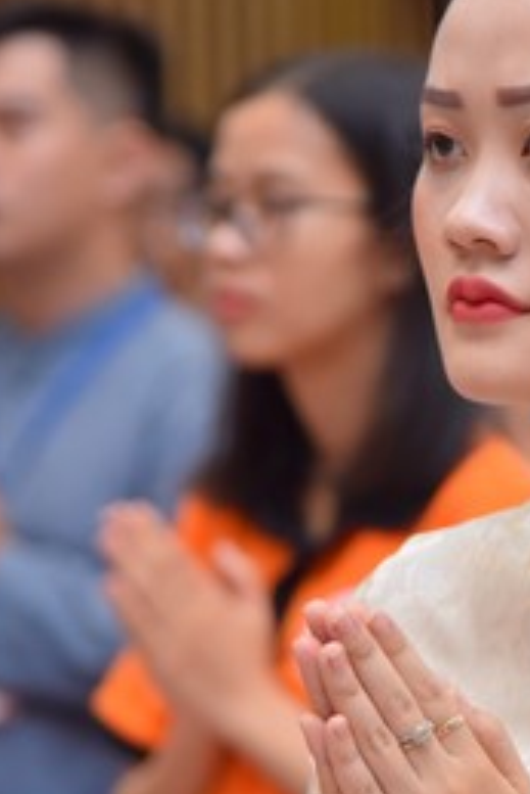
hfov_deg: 4.6
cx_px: 547
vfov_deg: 6.8
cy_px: 586
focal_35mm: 301
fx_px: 6638
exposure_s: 1/160
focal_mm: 120
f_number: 4.5
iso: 1250
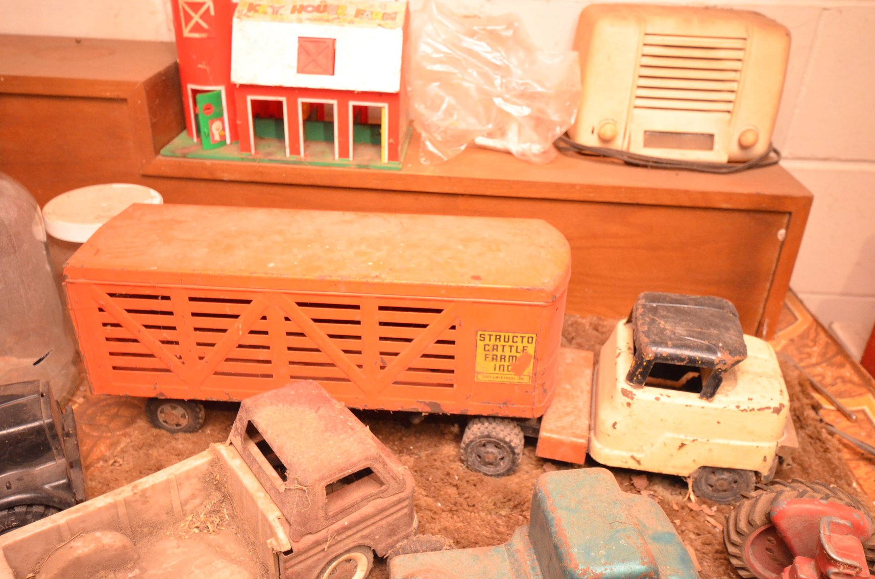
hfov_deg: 62.0
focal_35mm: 30
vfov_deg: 43.4
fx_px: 728
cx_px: 438
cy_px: 290
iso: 3200
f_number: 4.5
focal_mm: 20
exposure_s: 1/60
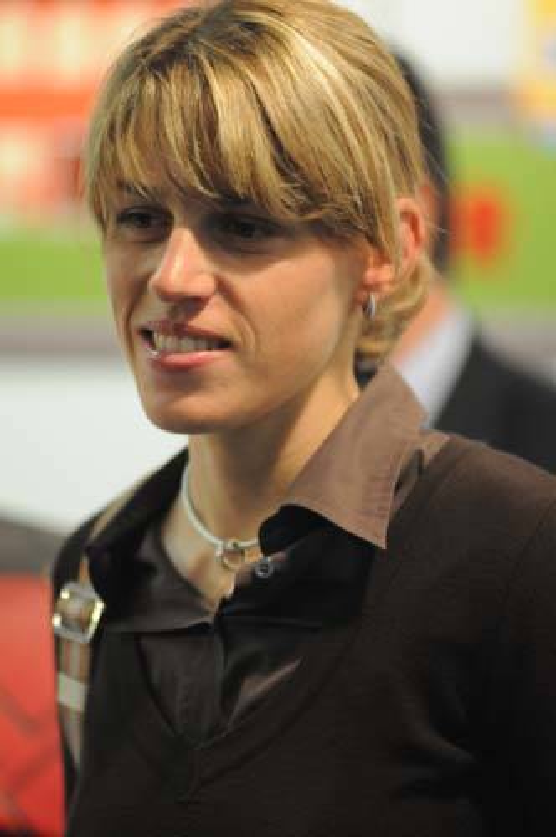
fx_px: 6446
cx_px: 278
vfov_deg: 7.4
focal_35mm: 278
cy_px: 418
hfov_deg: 4.9
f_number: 2.8
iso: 1600
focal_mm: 185
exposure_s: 1/350
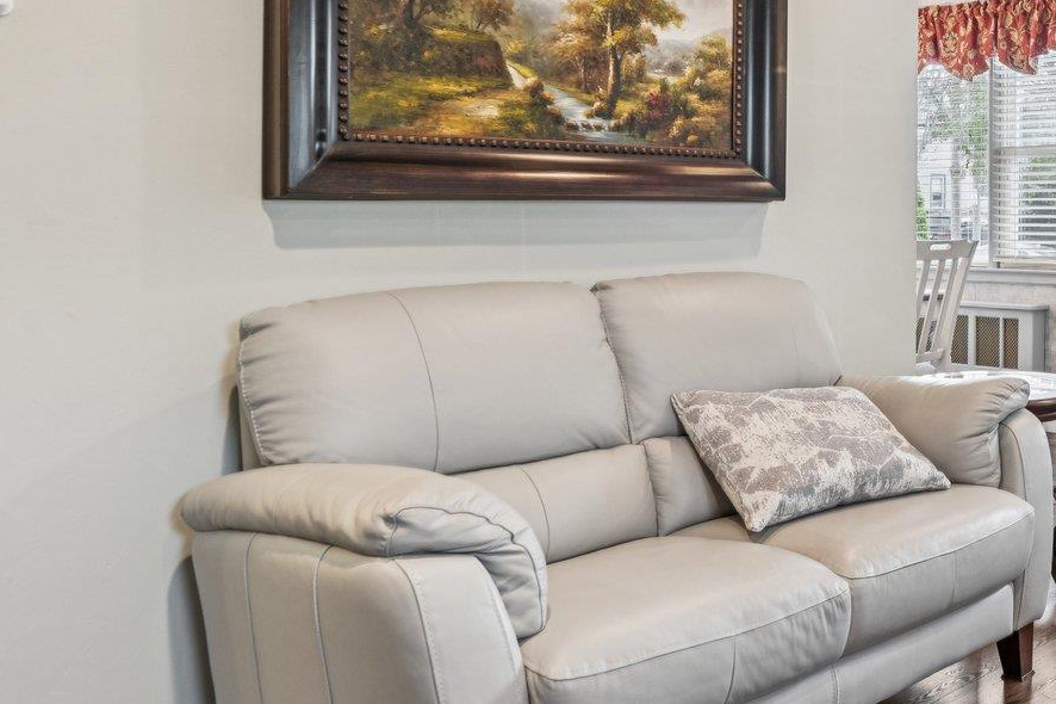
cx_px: 1160
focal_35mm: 37
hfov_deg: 41.4
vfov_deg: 35.6
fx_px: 1085
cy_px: 248
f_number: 8
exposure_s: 1/6
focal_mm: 16
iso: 250
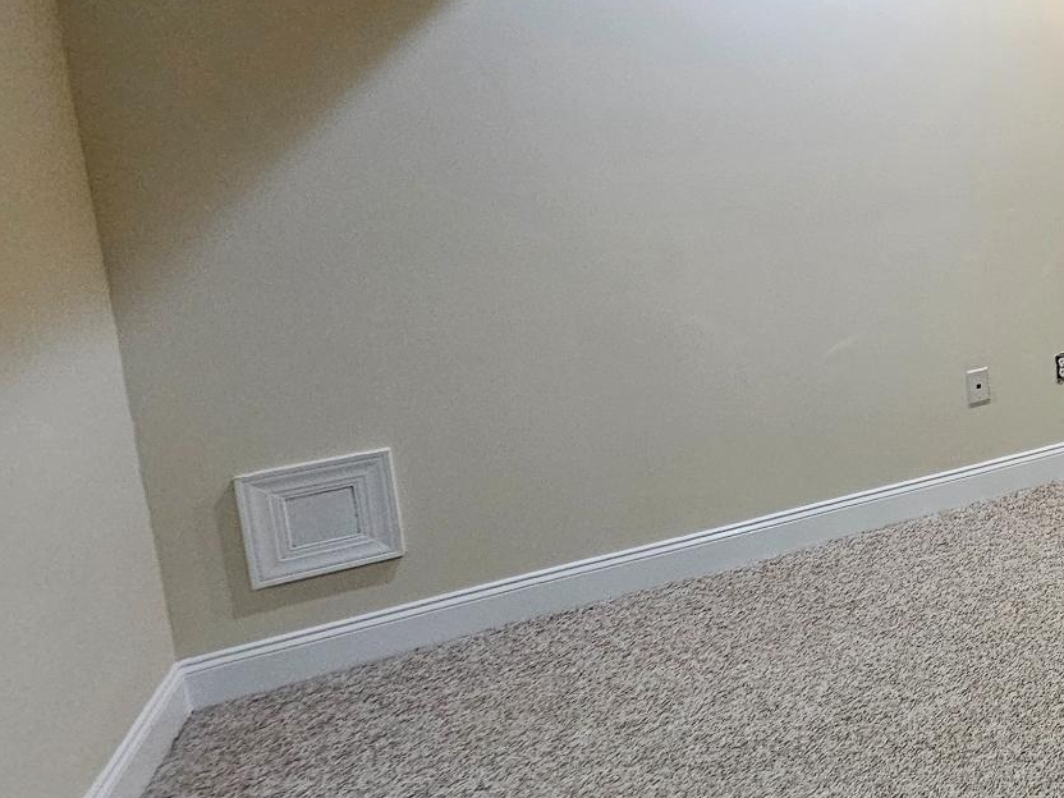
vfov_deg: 42.7
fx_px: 984
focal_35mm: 32
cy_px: 191
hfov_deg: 39.1
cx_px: 1308
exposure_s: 1/40
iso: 320
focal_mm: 2.2
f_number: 2.2
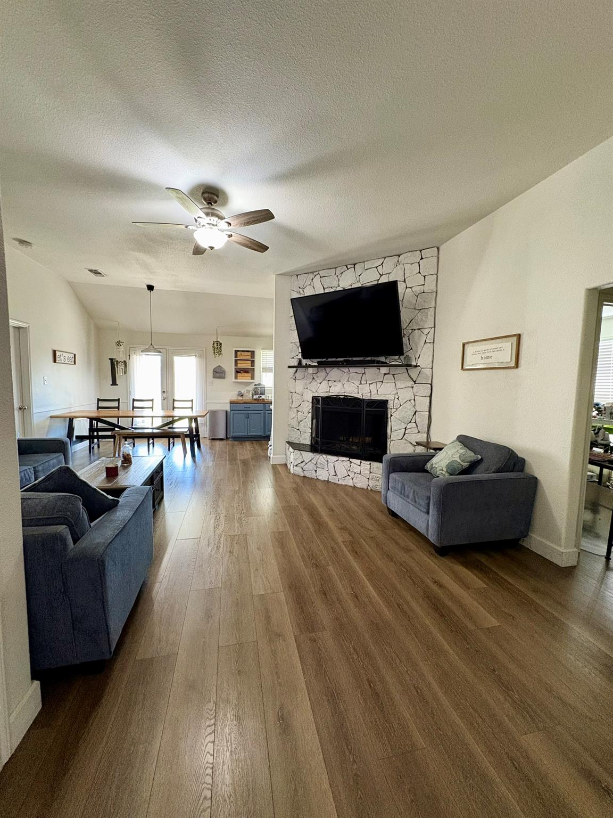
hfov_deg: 85.7
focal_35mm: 14
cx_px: 306
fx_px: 331
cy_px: 409
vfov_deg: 102.1
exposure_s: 1/60
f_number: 2.2
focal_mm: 2.22
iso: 640
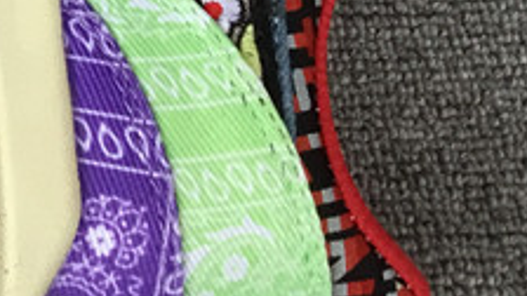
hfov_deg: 14.6
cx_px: -289
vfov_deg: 8.6
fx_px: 1900
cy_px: -241
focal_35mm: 136
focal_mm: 3.3
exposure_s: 1/33
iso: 32
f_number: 2.4
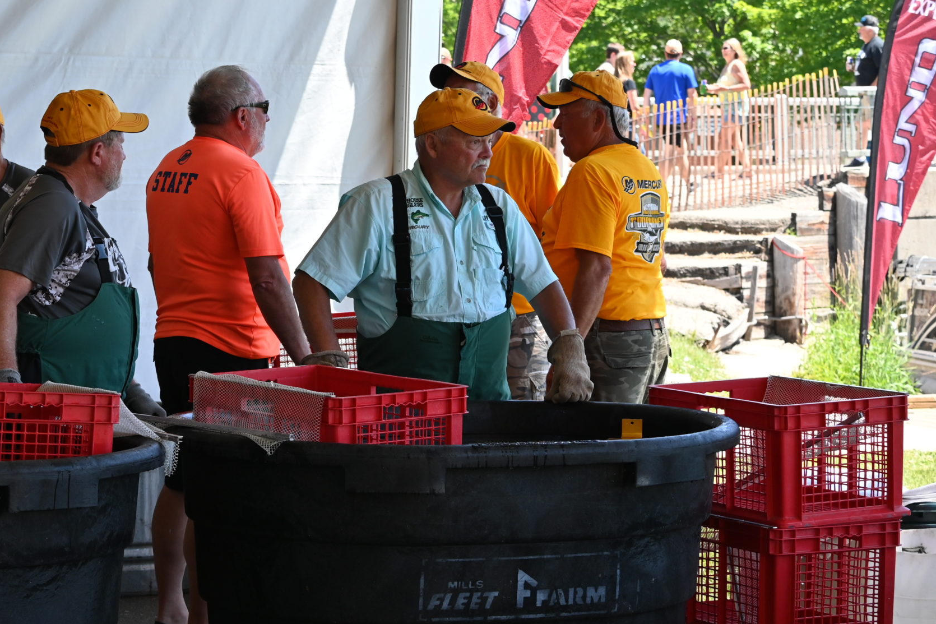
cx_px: 286
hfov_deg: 17.7
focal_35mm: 115
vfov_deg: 11.9
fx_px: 2989
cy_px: 259
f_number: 5.6
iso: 200
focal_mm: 50
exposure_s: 1/250
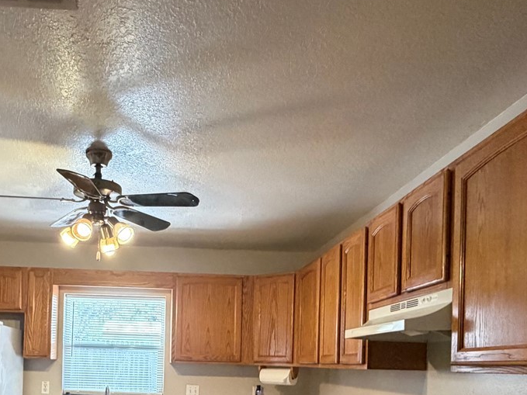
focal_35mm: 33
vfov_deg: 39.3
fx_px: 502
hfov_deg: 54.1
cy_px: 367
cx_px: 172
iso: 500
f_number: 2.2
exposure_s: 1/60
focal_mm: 2.22
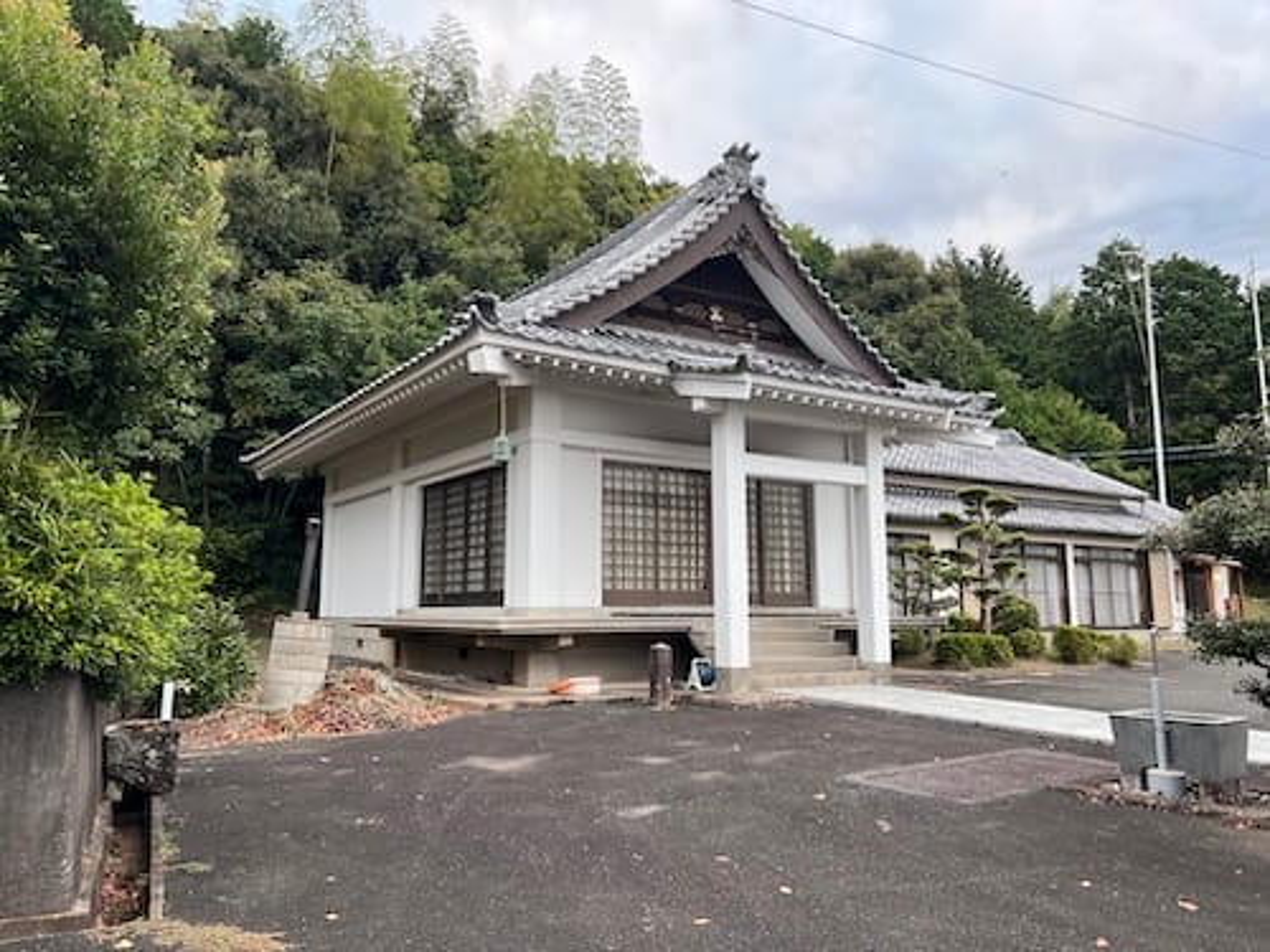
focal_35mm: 26
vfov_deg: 53.1
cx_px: 635
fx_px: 954
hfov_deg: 67.3
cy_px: 476
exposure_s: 1/111
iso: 125
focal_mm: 5.7
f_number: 1.5
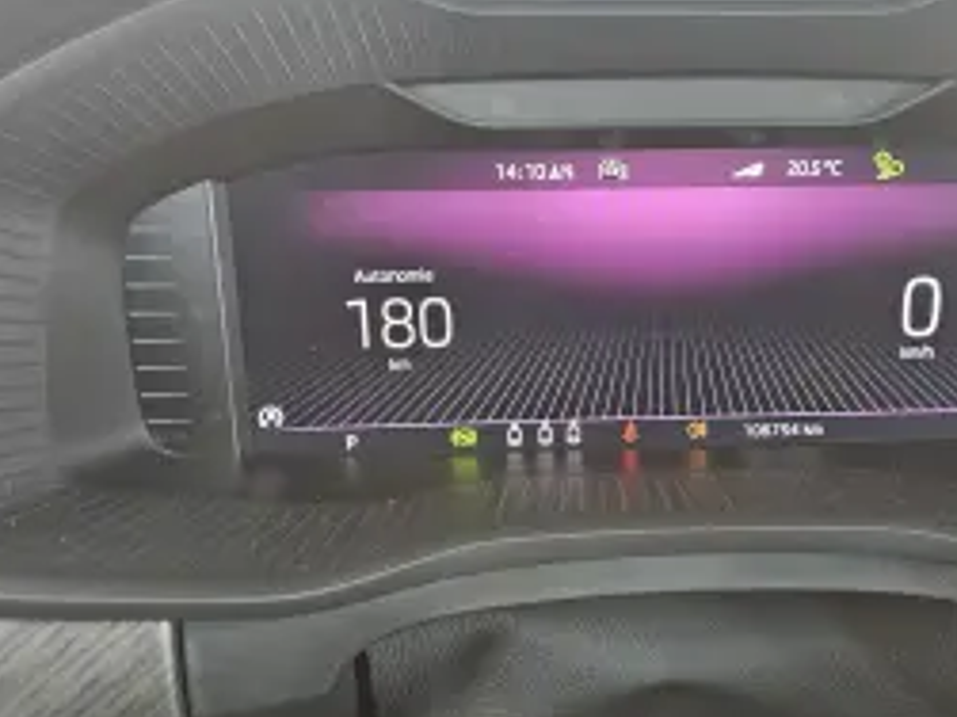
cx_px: 599
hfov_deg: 54.7
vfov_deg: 42.8
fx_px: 912
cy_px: 309
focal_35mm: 33
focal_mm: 6.3
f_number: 1.7
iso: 500
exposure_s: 1/33.6
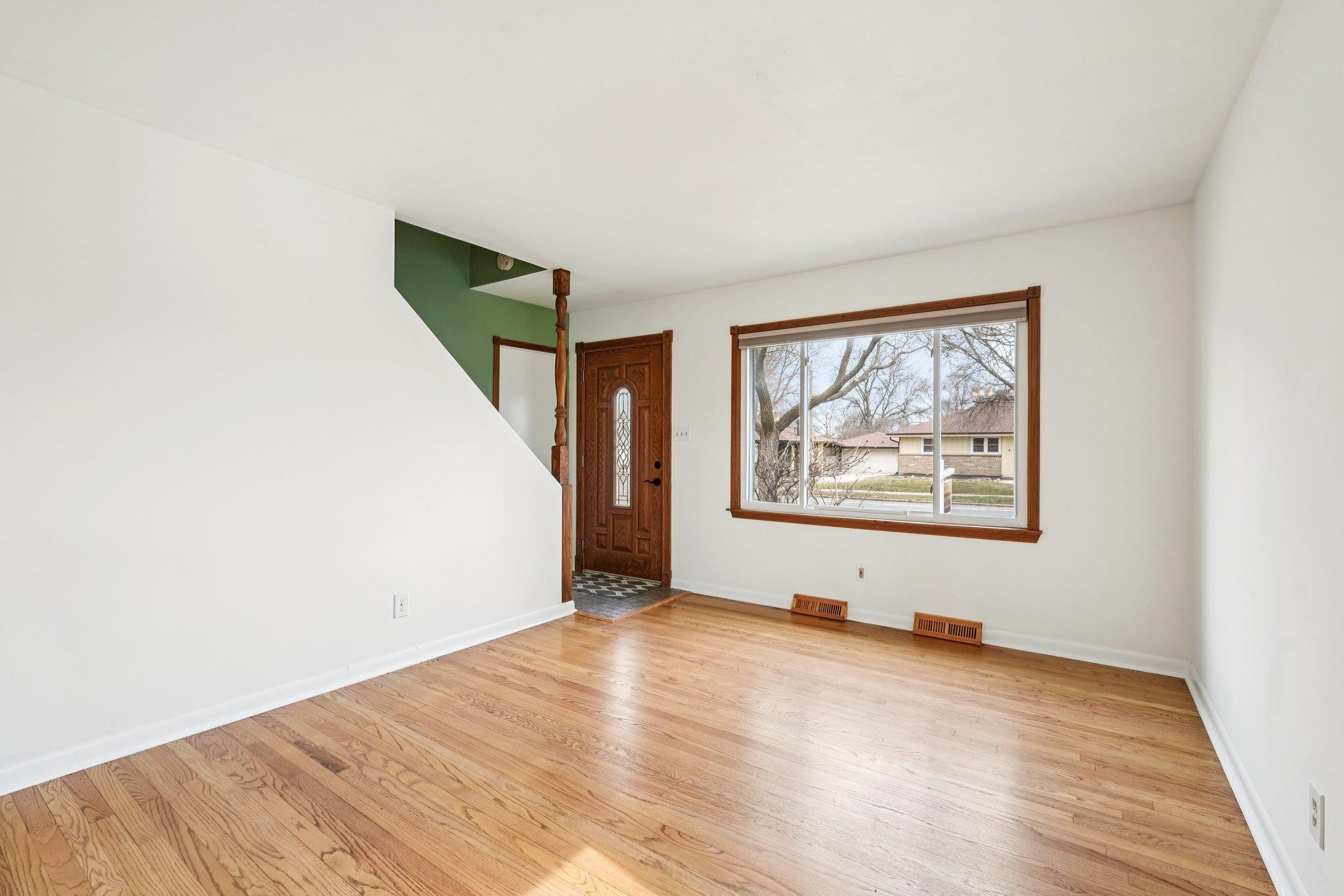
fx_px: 597
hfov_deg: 96.7
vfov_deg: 73.7
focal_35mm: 16
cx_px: 672
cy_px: 448
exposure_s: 1/30
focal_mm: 16
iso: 125
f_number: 7.1
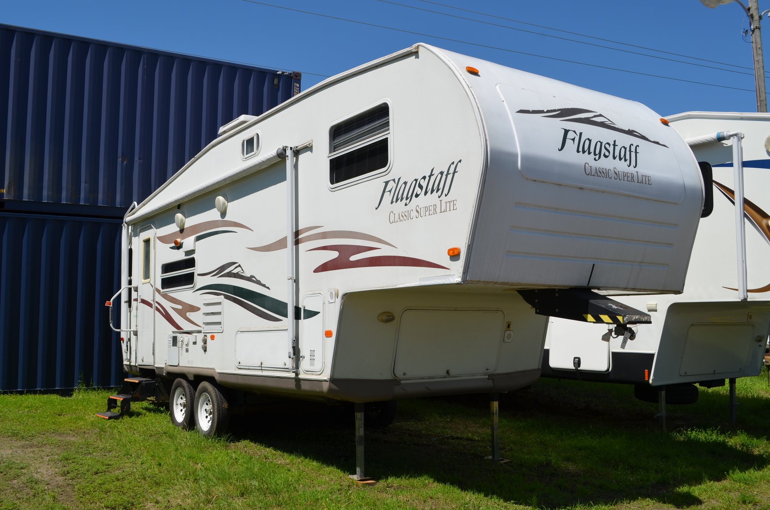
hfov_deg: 53.2
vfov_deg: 36.7
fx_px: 768
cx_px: 385
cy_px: 255
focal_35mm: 36
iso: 100
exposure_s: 1/400
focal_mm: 24
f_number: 10
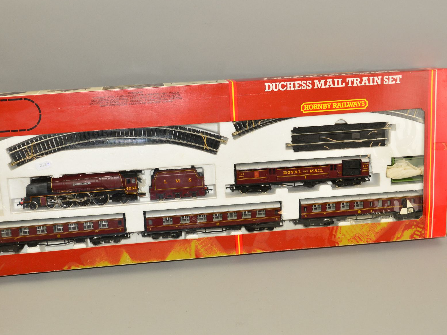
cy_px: 169
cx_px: 195
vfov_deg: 30.9
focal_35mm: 47
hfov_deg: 40.4
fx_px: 607
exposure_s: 1/60
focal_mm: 28
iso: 200
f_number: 8
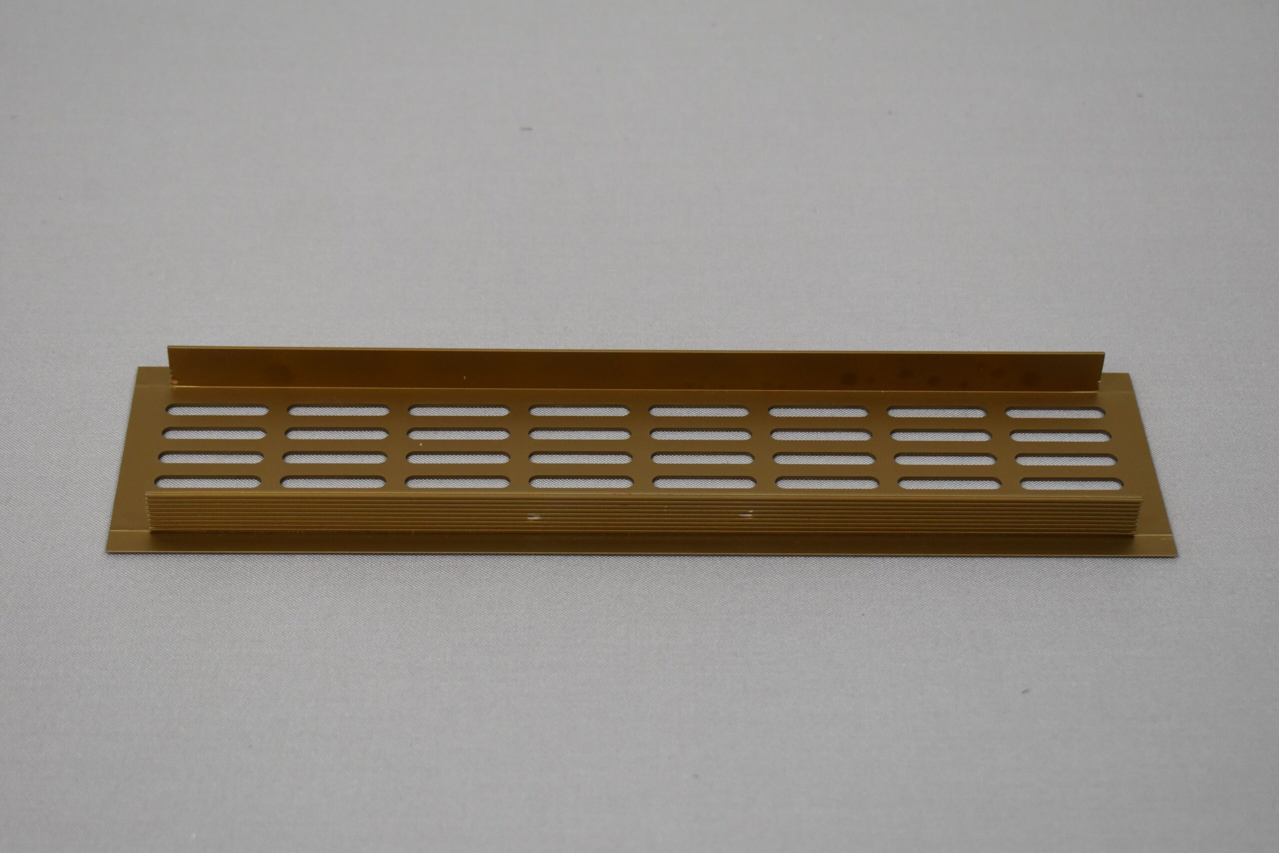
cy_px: 426
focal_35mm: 72
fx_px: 2558
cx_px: 640
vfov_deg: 18.9
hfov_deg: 28.1
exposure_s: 1/200
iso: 800
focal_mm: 48
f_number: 5.3
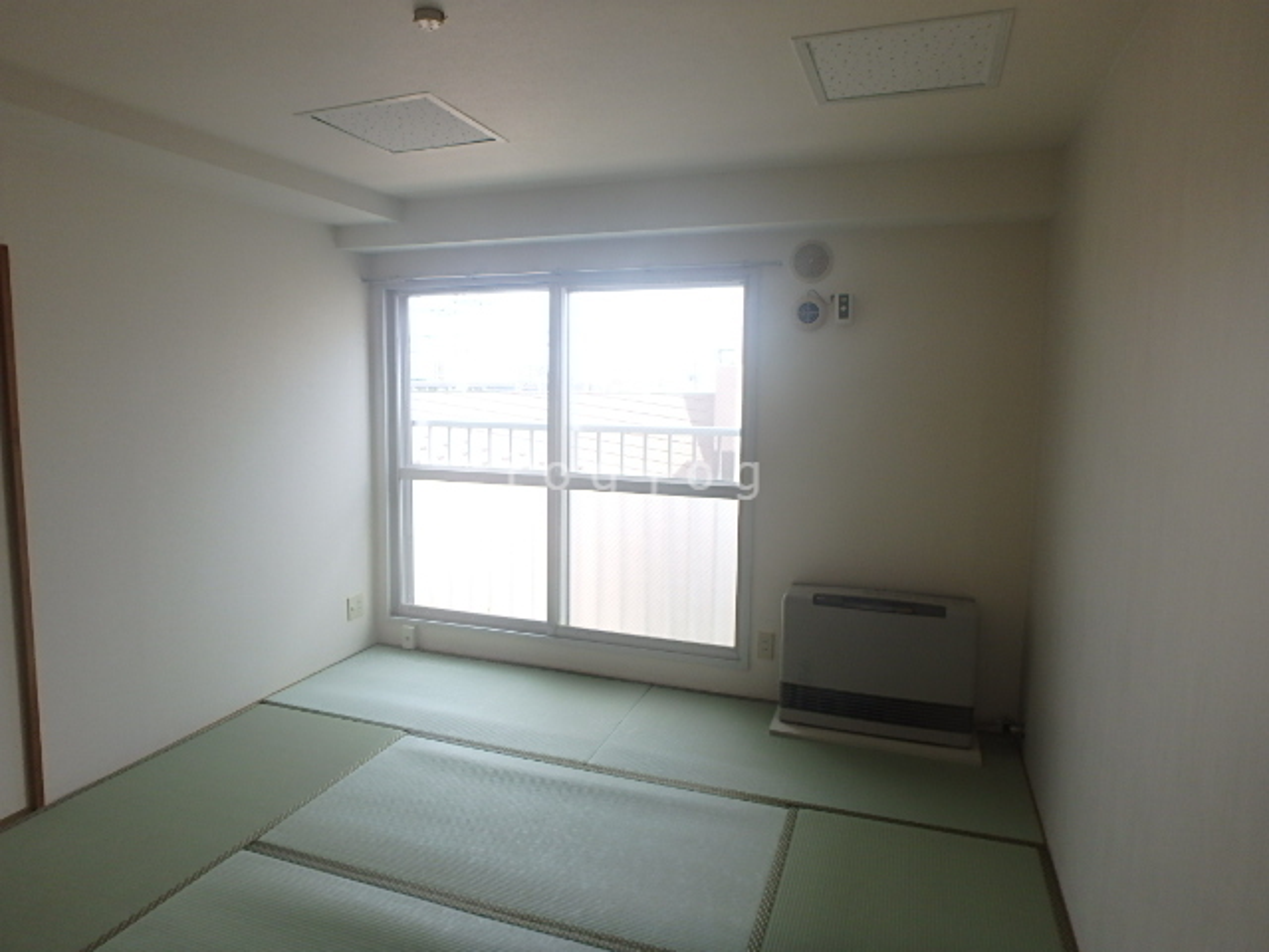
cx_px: 634
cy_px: 476
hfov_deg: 79.0
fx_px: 770
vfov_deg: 63.4
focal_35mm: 21
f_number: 3.5
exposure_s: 1/125
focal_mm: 3.7
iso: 125
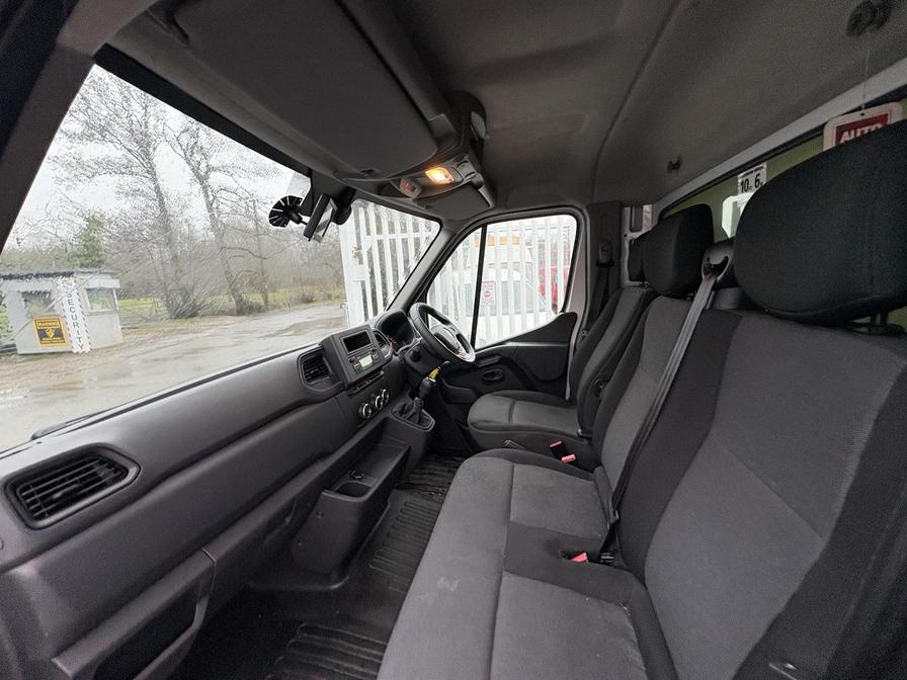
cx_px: 454
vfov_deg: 85.7
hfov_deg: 102.1
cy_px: 340
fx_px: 367
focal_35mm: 14
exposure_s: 1/65
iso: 250
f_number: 2.2
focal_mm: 2.22
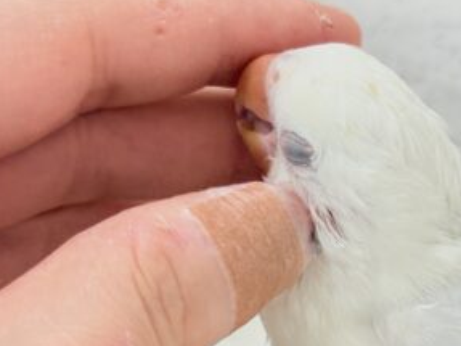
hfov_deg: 16.6
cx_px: 474
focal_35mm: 116
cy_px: 299
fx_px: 1544
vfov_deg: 12.7
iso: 50
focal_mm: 5.96
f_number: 1.6
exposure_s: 1/50
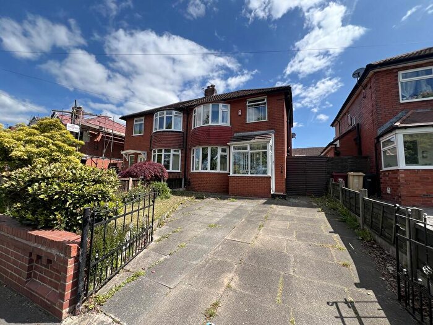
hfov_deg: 106.2
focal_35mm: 13
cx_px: 216
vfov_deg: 89.9
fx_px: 163
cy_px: 162
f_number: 1.8
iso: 32
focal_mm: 1.57
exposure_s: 1/874
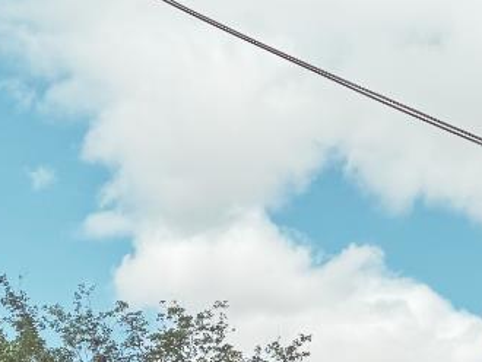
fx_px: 1519
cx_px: 308
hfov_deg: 18.0
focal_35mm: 109
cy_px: 795
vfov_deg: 11.7
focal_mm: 6.76
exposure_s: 1/4049
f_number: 1.78
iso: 80
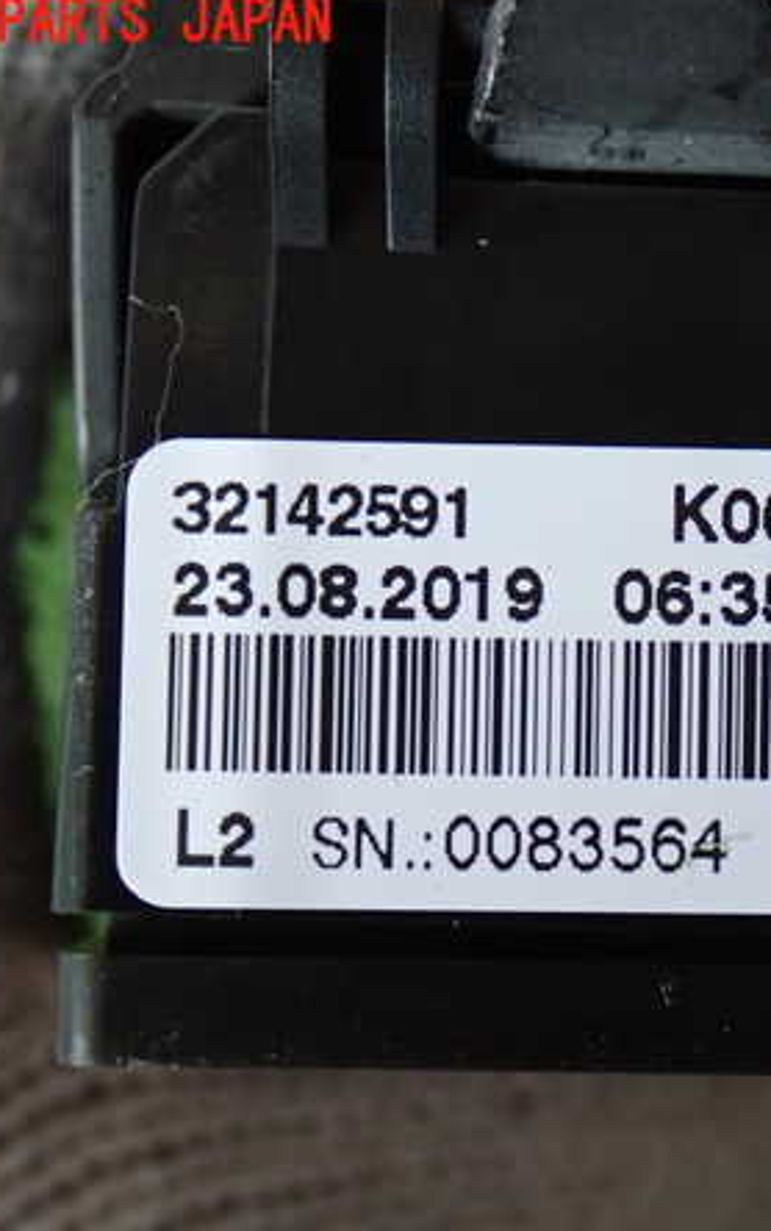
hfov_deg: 15.6
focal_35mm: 83
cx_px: 660
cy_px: 613
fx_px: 2787
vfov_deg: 24.9
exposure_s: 1/40
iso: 800
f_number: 3.5
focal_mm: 10.35
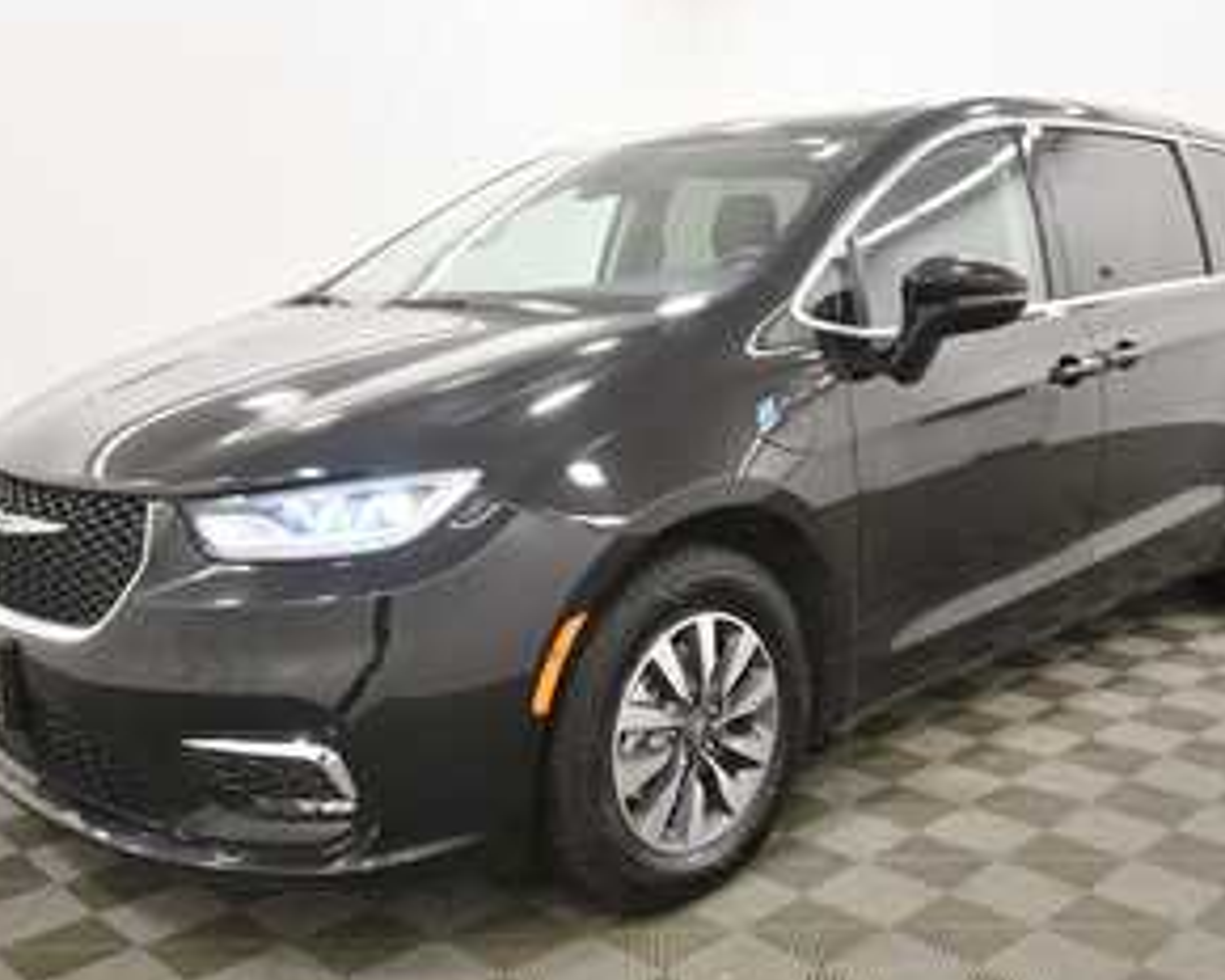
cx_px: 655
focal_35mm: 35
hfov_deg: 51.5
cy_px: 517
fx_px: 1269
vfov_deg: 42.2
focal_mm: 18
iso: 1400
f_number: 5.6
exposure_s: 1/125
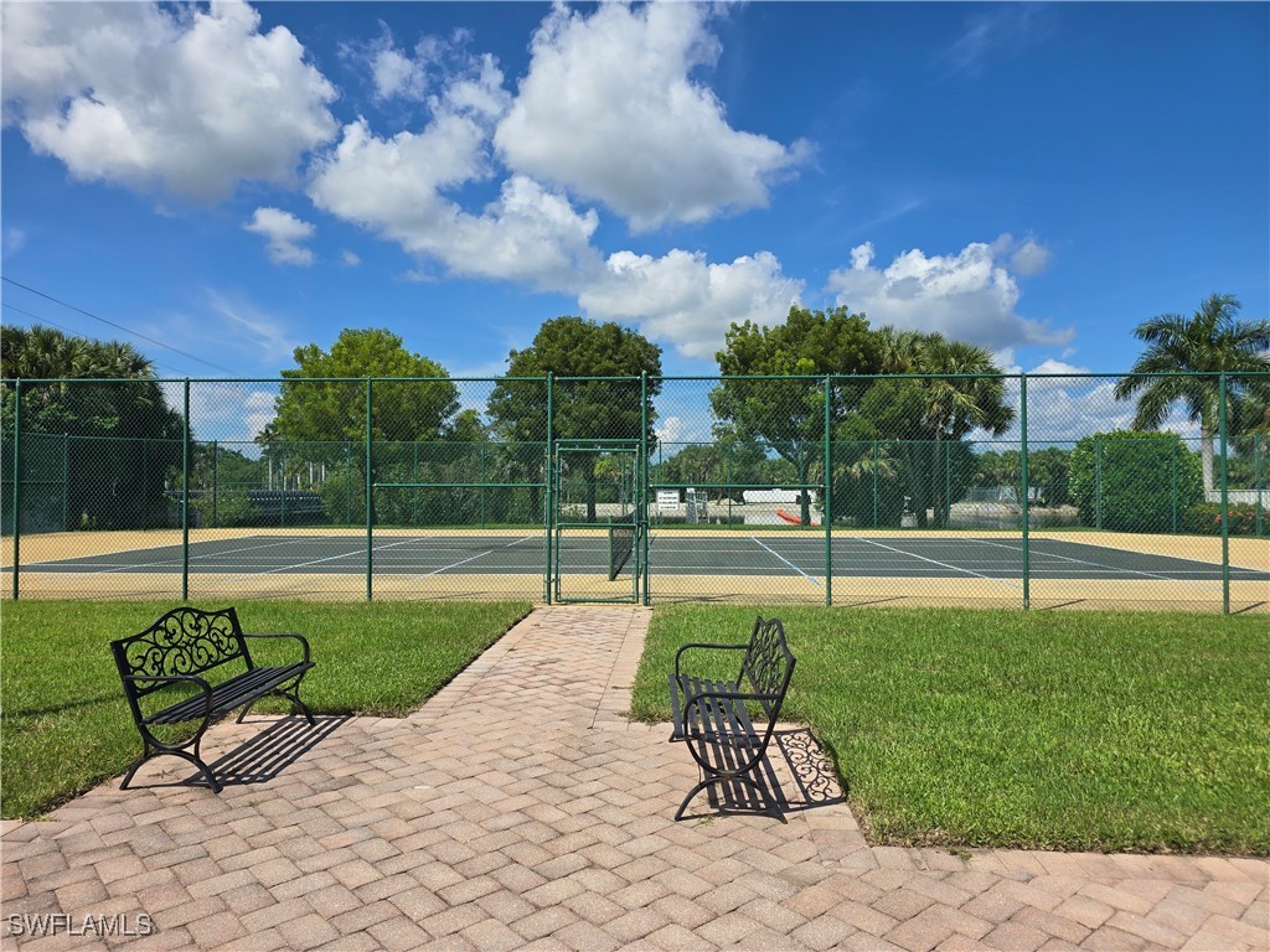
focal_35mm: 23
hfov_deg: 73.9
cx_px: 635
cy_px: 476
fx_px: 844
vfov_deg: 58.9
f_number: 1.7
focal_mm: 6.3
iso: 12
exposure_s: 1/1293
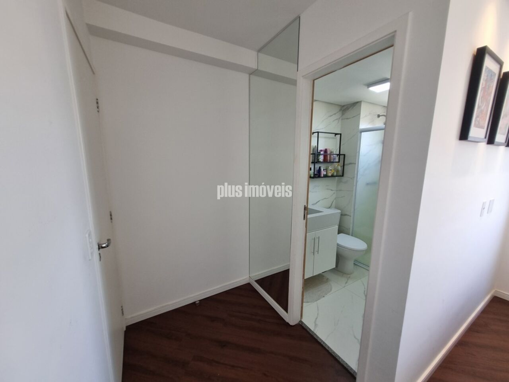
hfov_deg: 106.2
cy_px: 191
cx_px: 254
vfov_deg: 89.9
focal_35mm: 13
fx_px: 191
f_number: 2.2
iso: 100
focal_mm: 1.74
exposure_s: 1/60
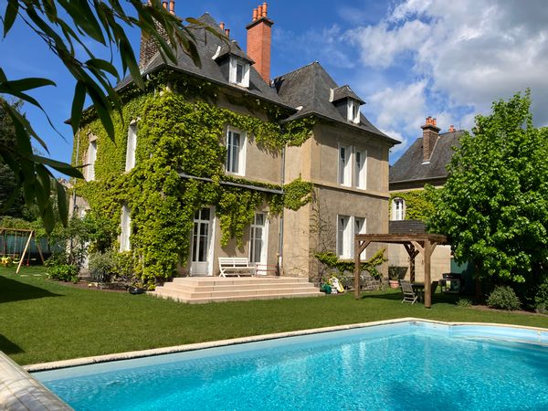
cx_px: 274
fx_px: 443
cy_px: 206
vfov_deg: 49.7
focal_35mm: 28
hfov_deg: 63.4
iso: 32
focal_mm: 3.99
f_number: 1.8
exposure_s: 1/2667
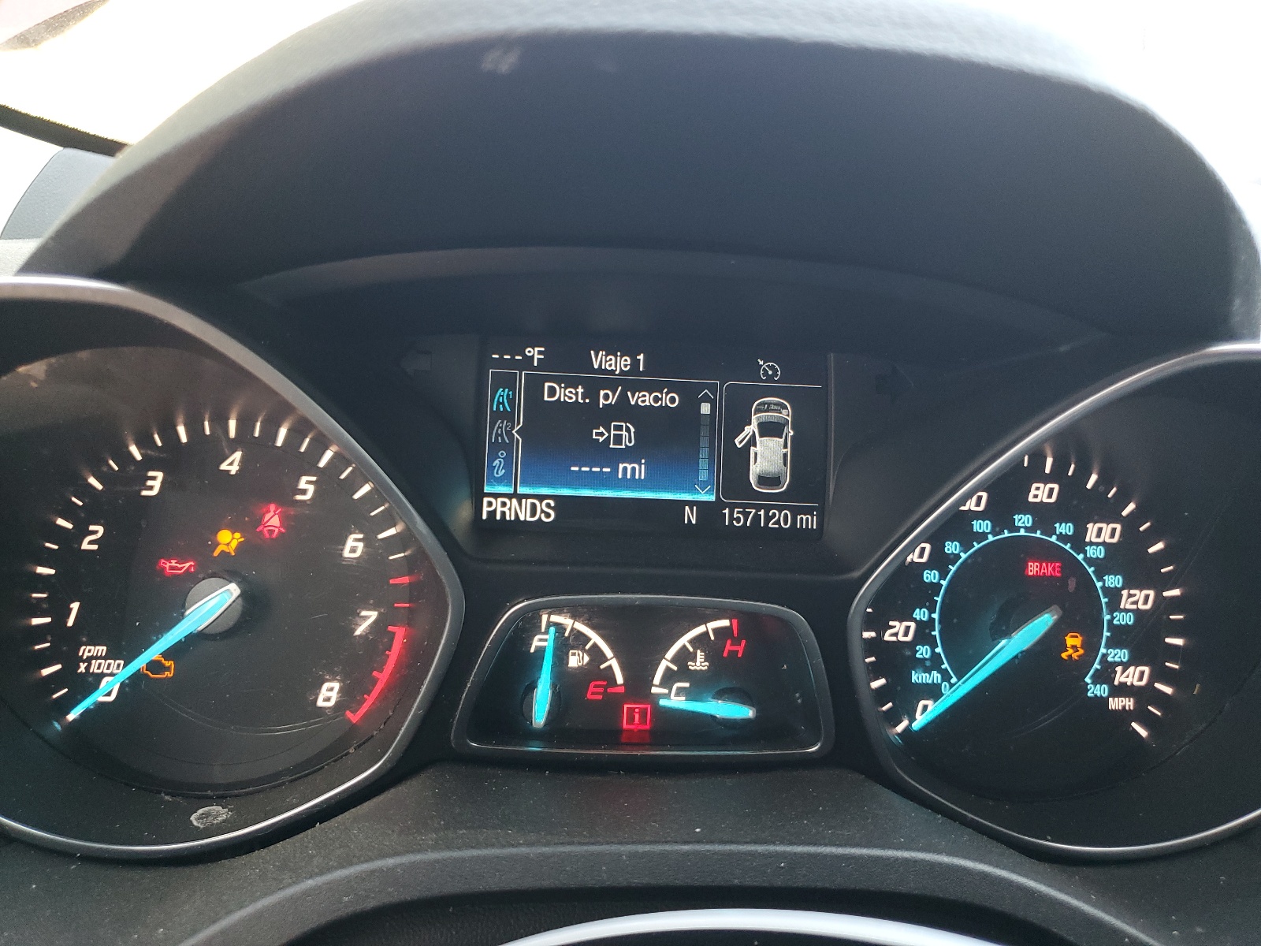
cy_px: 473
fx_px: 947
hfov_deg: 67.3
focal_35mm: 26
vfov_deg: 53.1
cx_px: 630
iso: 104
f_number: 1.5
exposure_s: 1/60.2
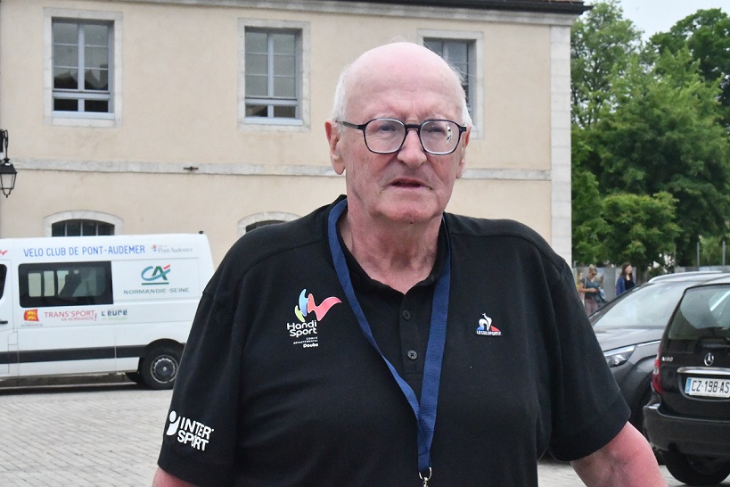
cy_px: 244
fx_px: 1663
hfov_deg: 24.8
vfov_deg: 16.7
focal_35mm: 82
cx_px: 365
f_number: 25
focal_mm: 55
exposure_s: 1/2500
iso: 16000
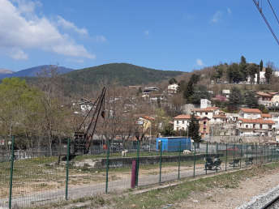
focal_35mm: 58
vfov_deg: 25.1
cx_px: 239
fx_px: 467
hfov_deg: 32.0
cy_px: 143
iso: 40
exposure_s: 1/2222
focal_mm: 3.92
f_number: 1.7
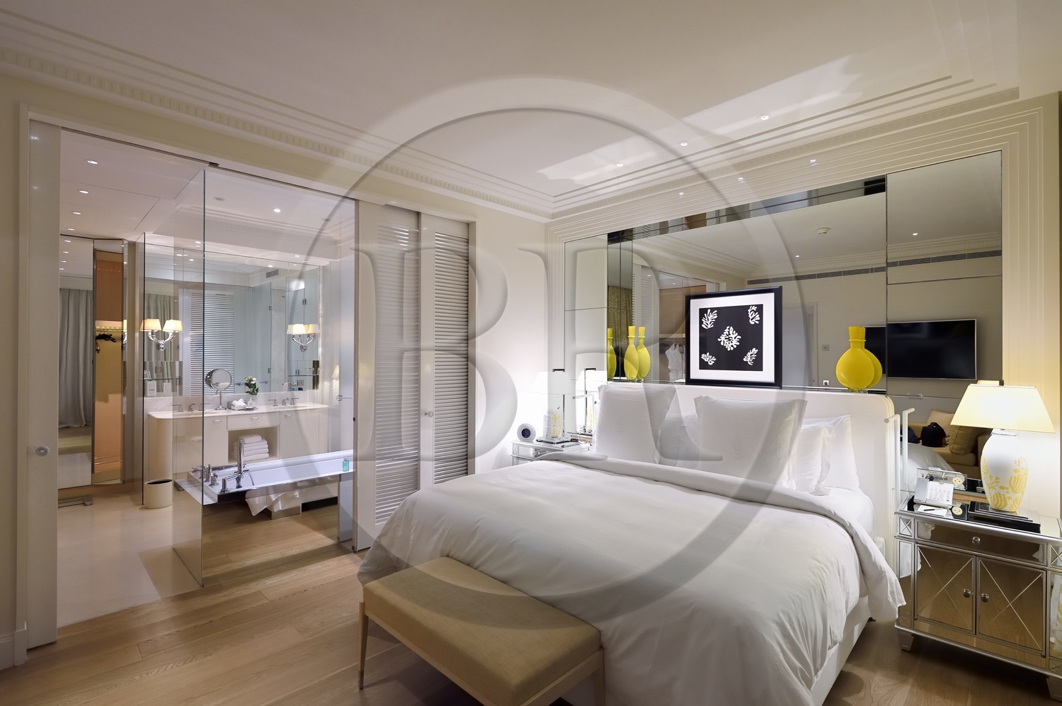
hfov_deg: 93.3
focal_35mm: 17
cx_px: 531
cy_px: 353
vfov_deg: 70.3
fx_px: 501
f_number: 5.6
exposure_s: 1/30
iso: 1000
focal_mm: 17
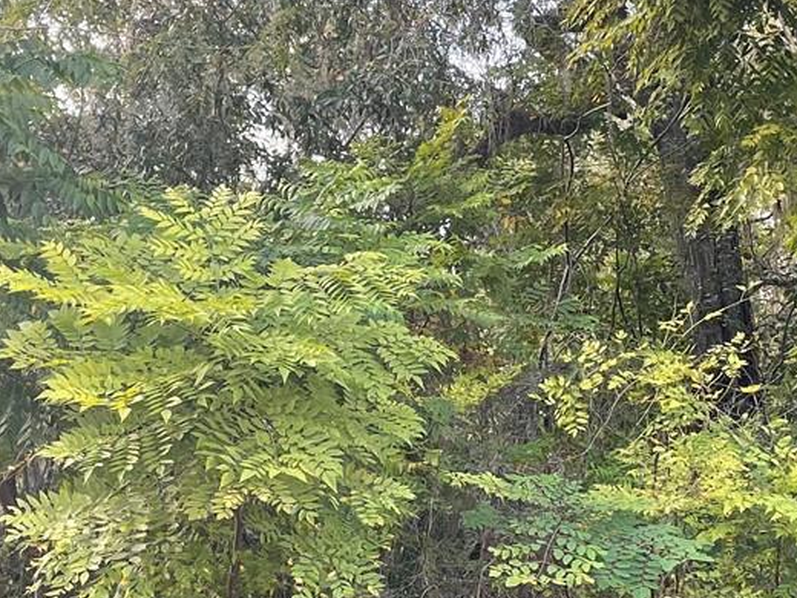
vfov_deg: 18.4
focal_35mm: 80
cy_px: 302
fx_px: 1842
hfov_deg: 24.4
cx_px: 415
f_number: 1.6
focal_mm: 4.2
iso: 32
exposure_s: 1/138
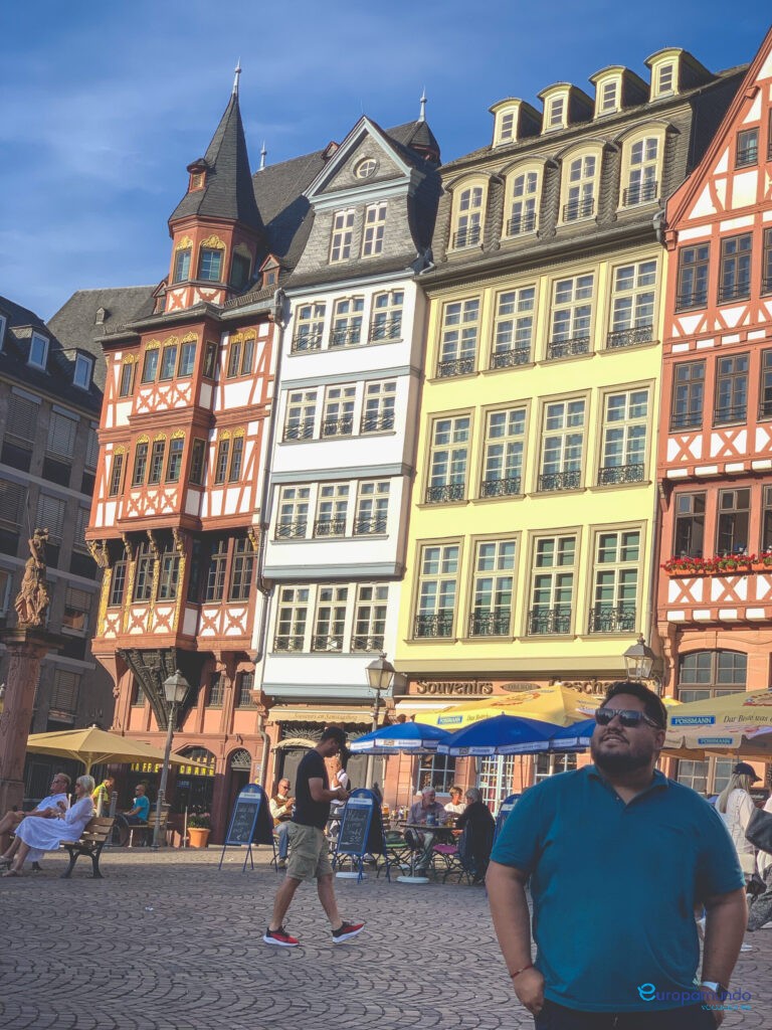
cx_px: 386
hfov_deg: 28.0
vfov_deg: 36.8
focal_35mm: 52
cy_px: 515
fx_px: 1546
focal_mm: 6
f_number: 2.4
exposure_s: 1/730
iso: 16
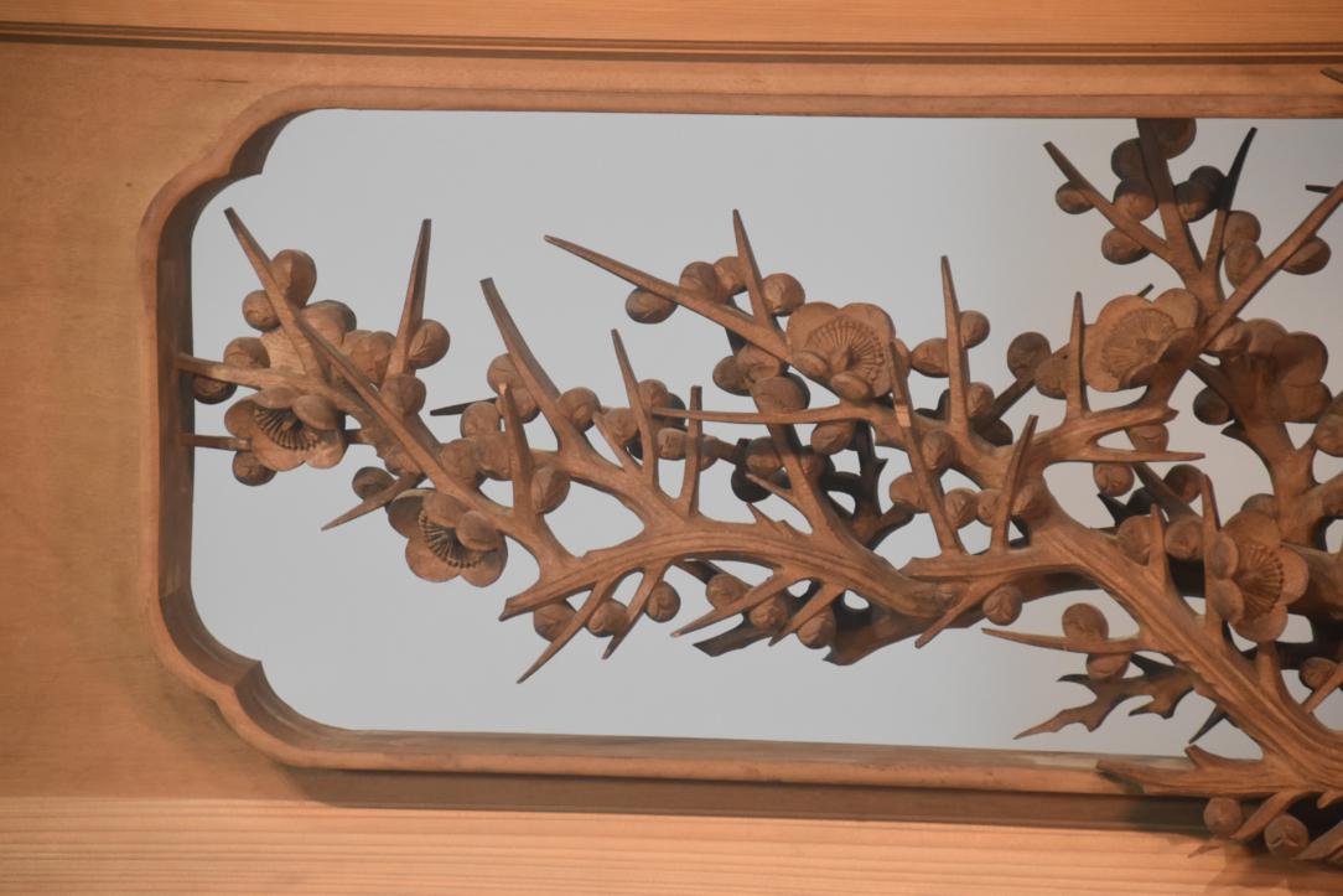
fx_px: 10353
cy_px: 448
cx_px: 672
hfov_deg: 7.4
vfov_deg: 5.0
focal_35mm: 278
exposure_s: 1/125
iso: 2200
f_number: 6.3
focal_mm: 185
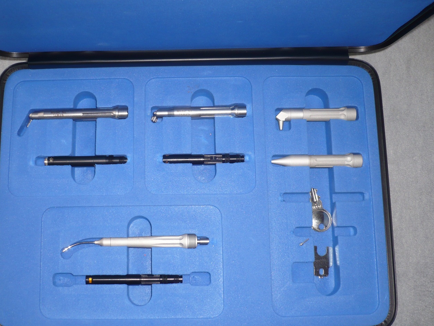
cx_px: 177
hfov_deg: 43.7
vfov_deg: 33.6
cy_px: 183
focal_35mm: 43
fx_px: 539
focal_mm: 5.8
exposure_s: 1/30
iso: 100
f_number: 2.8
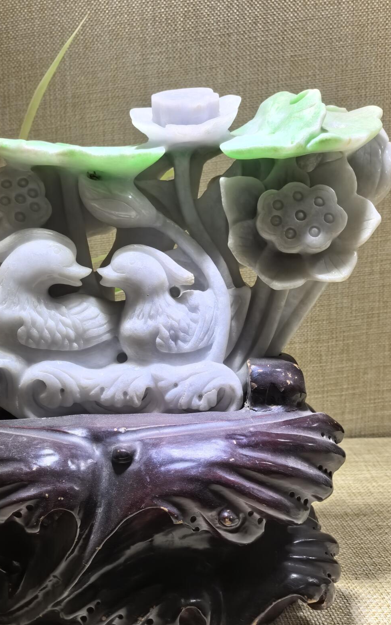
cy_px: 347
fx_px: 562
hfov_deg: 38.2
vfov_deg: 58.0
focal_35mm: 33
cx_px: 163
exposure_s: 1/100
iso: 200
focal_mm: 6.98
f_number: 4
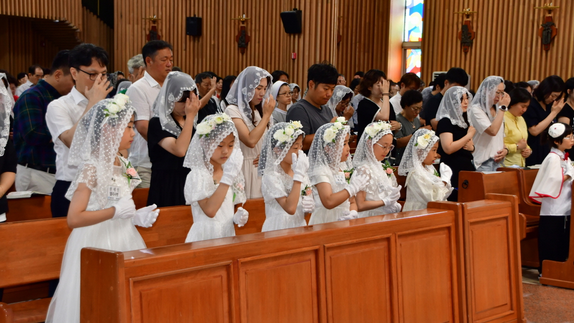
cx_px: 290
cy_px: 172
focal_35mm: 67
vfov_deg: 18.0
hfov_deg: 31.4
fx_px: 1020
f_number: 4.2
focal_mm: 42
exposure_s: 1/125
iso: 800
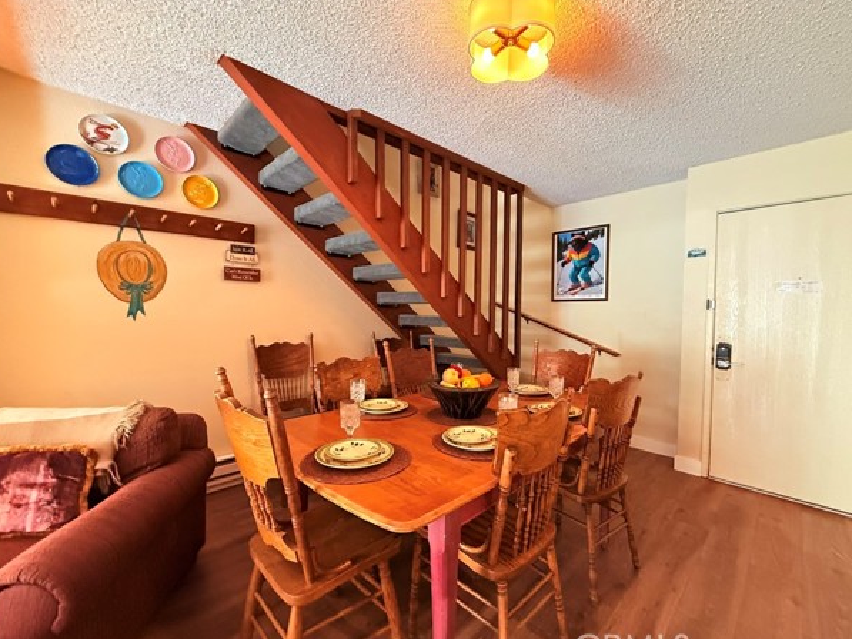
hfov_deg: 98.1
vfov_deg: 81.8
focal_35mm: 15
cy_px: 325
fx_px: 369
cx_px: 441
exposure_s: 1/60
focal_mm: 2.22
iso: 1000
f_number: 2.2
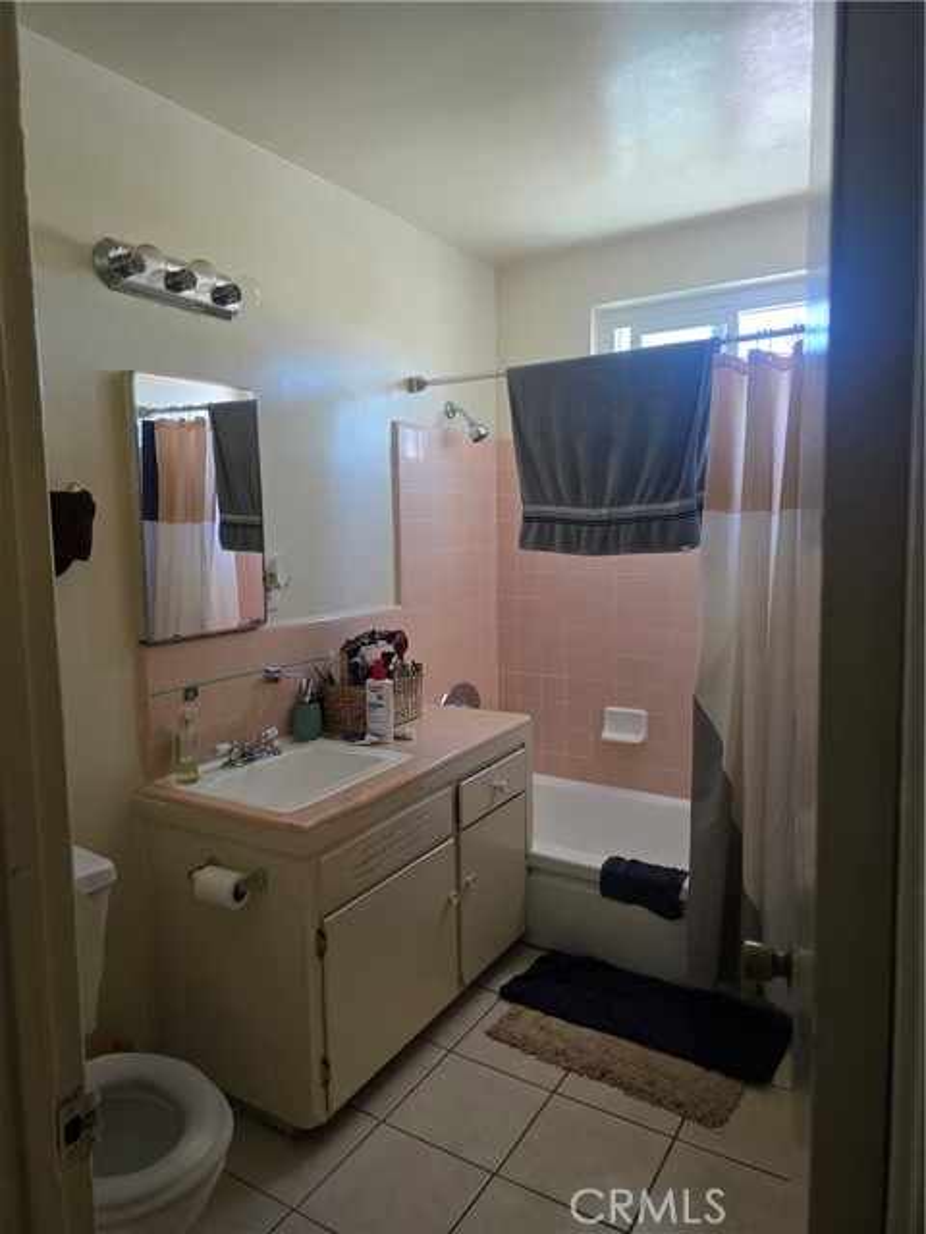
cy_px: 617
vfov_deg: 73.9
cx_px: 463
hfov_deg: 58.9
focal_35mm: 23
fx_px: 820
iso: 320
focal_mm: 6.3
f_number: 1.7
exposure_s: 1/120
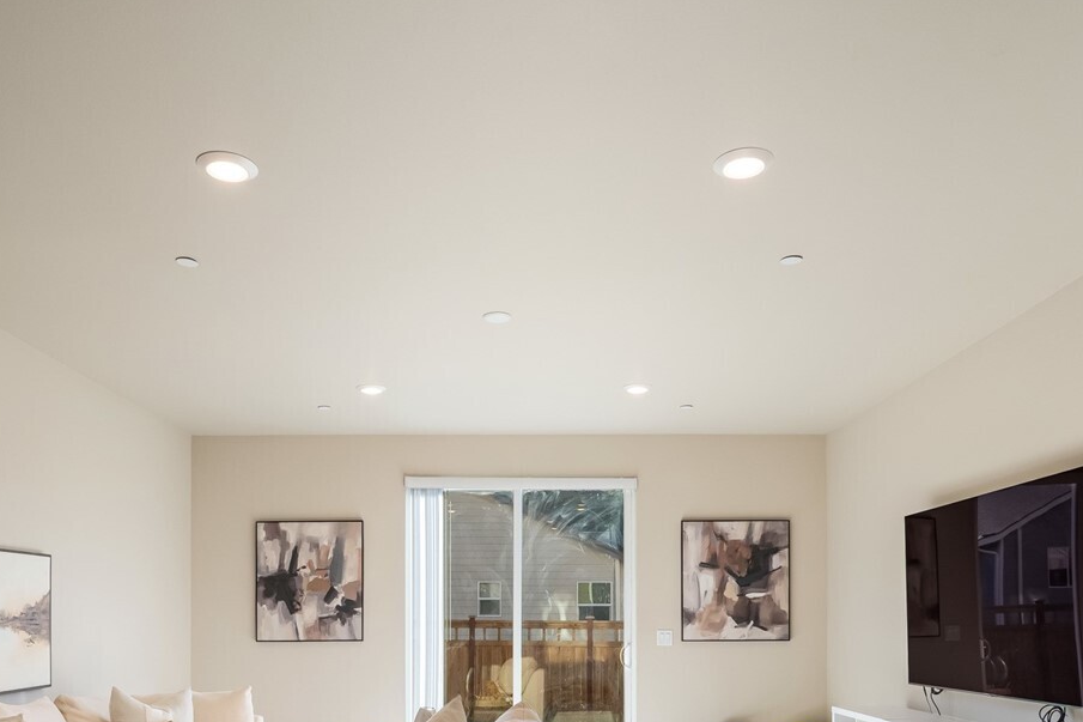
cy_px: 623
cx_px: 518
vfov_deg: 39.9
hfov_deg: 60.4
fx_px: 930
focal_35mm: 31
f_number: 9
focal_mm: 16.5
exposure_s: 1/80
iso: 400
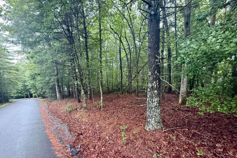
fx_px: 99
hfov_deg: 100.4
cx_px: 116
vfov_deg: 77.2
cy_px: 86
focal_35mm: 15
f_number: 2.2
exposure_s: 1/60
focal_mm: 2.22
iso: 640
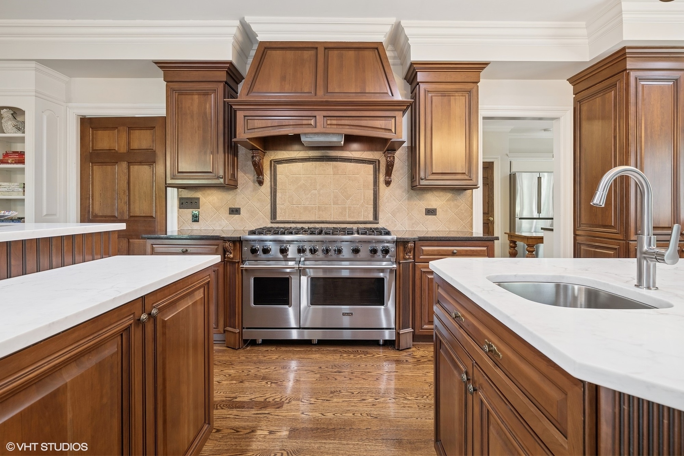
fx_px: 323
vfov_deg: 70.4
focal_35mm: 17
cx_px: 342
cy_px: 228
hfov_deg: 93.3
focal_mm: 17
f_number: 8
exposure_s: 1/8
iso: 200
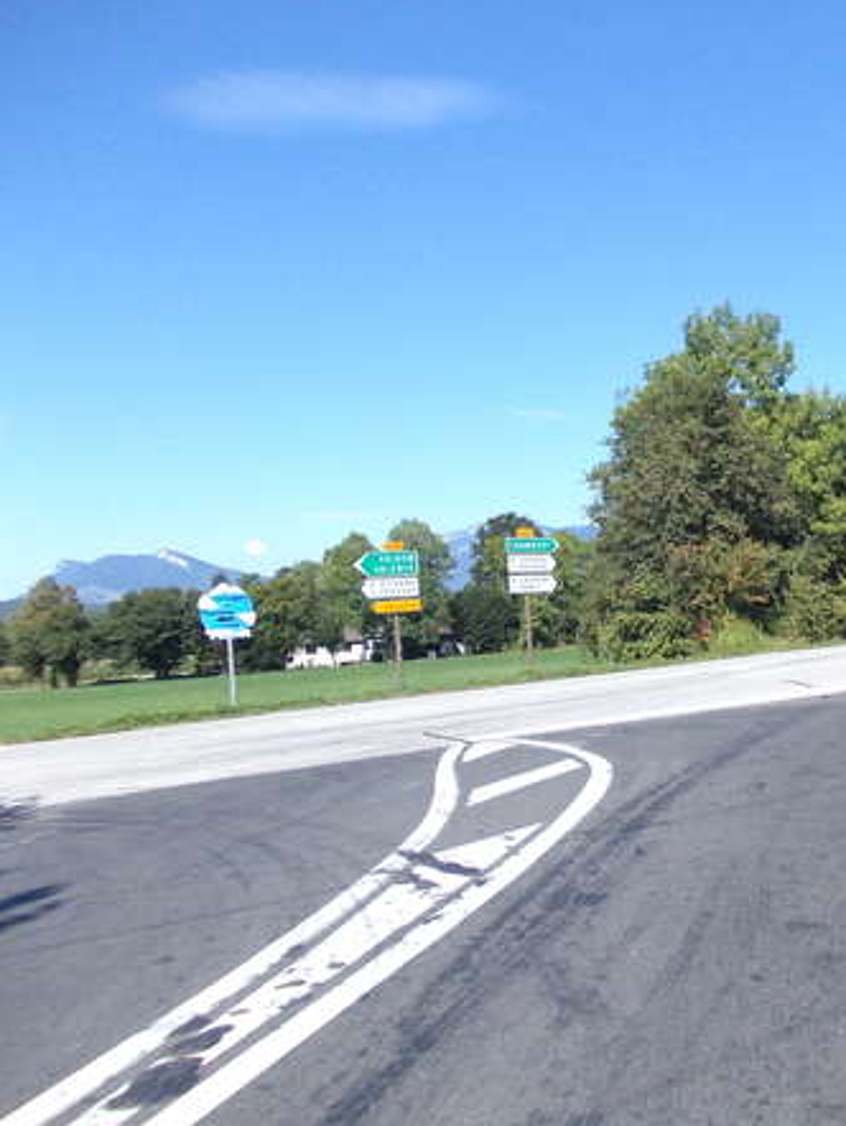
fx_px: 1237
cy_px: 560
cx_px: 719
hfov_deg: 36.0
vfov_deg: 49.0
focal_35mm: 38
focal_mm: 4
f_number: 5.4
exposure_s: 1/320
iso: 80
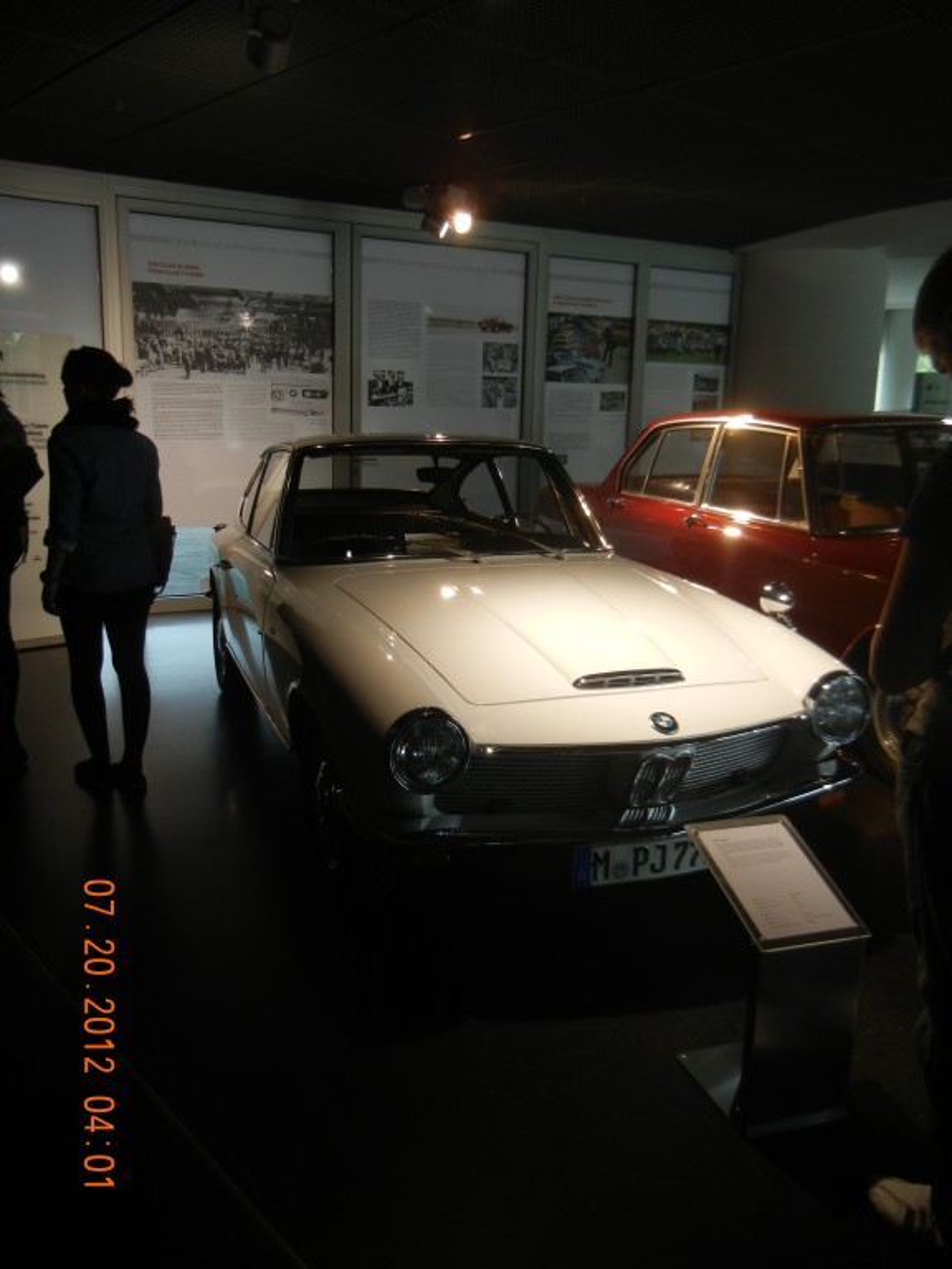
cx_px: 476
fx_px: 1100
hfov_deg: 46.8
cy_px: 634
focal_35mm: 30
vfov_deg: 60.0
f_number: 3.5
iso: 160
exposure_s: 1/97.7
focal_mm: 5.4
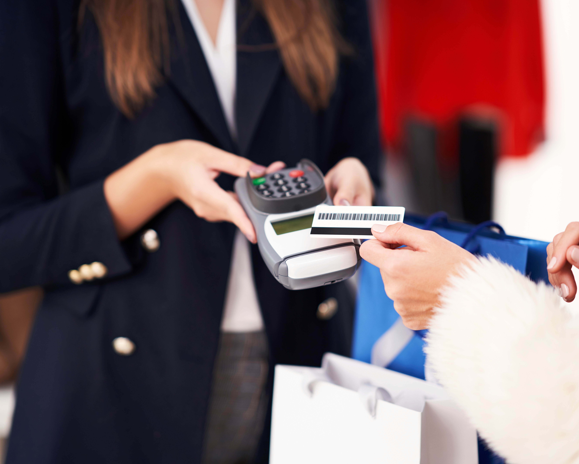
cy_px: 232
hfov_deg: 20.0
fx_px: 1645
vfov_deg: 16.0
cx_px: 305
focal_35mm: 96
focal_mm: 85
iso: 160
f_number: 1.6
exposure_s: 1/160
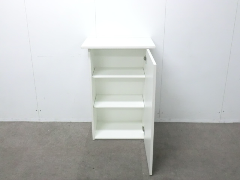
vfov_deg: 37.7
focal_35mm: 38
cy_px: 90
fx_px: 263
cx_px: 120
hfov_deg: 49.0
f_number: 3.9
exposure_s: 1/50
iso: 800
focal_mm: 6.9
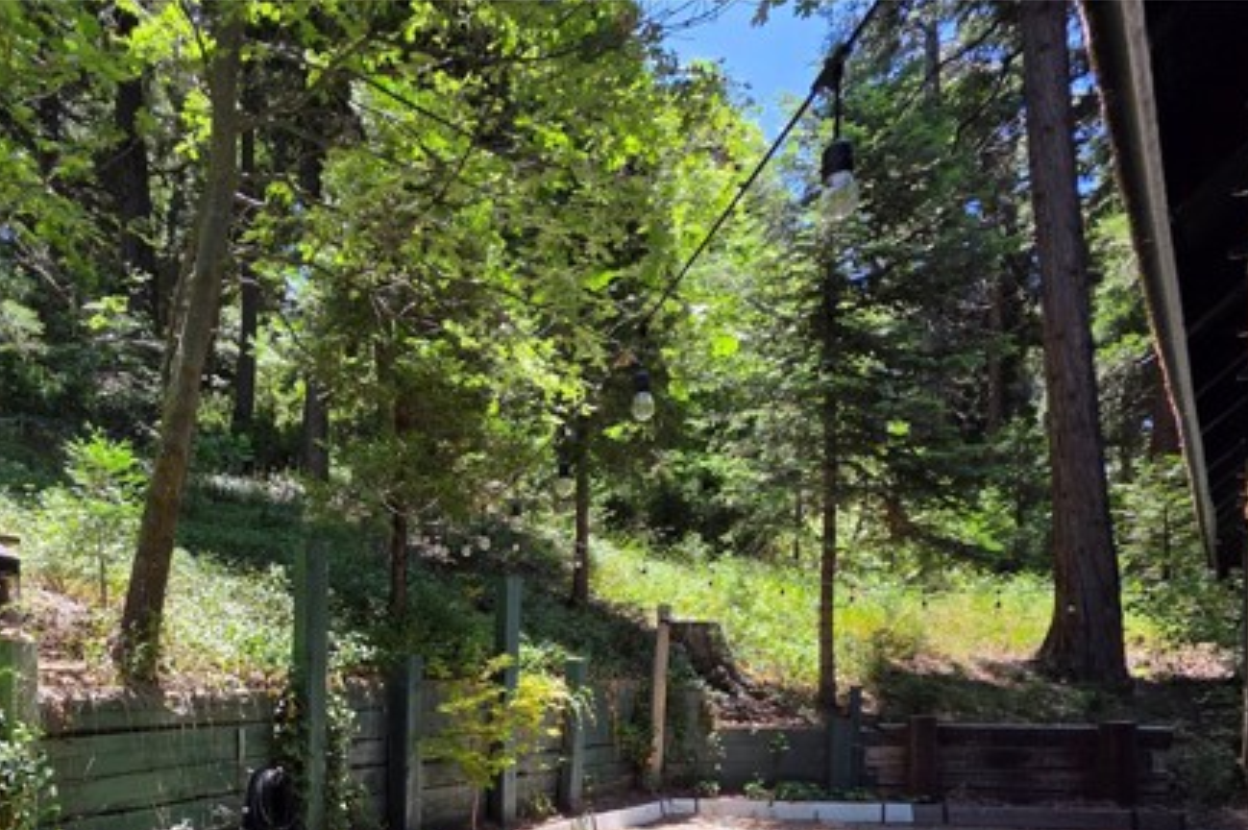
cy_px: 689
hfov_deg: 79.5
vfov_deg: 56.4
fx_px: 693
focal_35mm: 20
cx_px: 360
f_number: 1.9
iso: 40
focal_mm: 2.2
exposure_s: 1/536
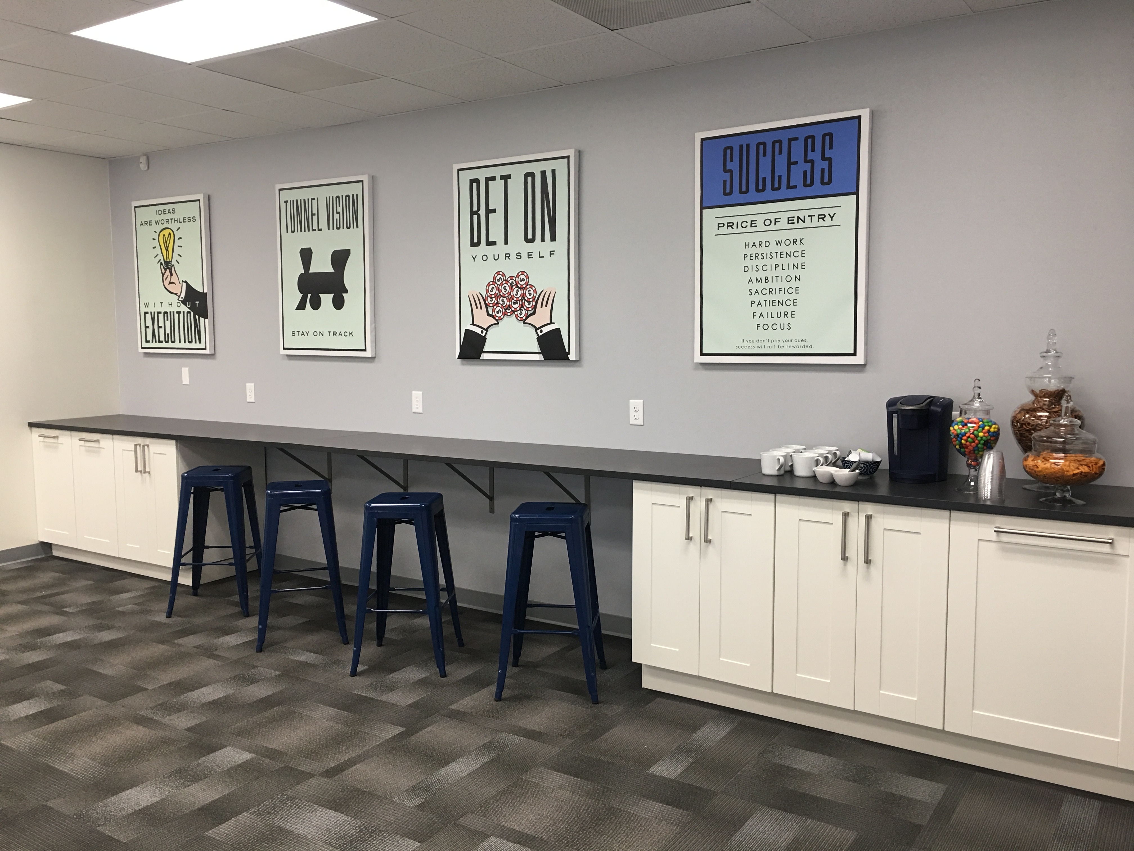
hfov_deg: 61.7
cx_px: 567
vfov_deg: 48.2
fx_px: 950
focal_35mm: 29
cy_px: 426
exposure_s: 1/30
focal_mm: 4.15
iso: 40
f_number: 2.2
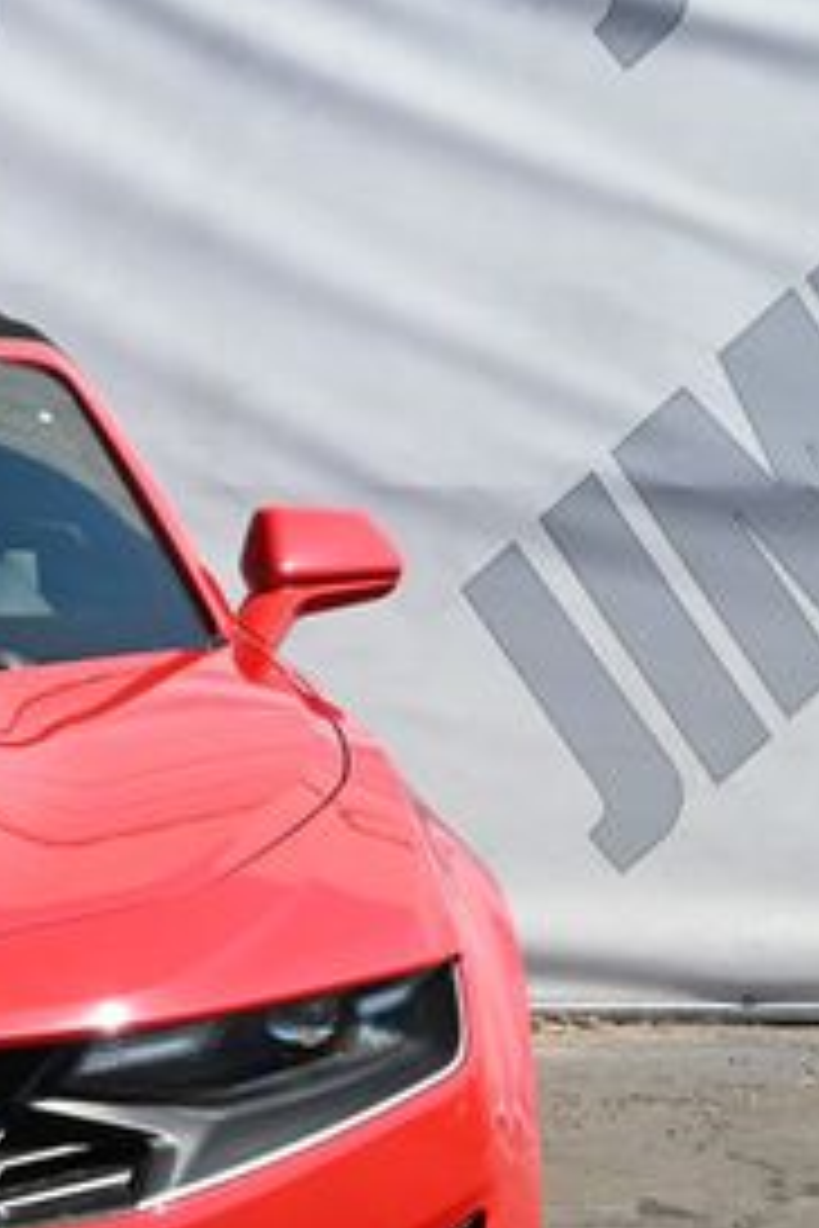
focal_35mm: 165
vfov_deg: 12.4
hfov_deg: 8.1
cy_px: 936
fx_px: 5636
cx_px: -423
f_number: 6
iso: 140
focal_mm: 47
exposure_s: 1/250
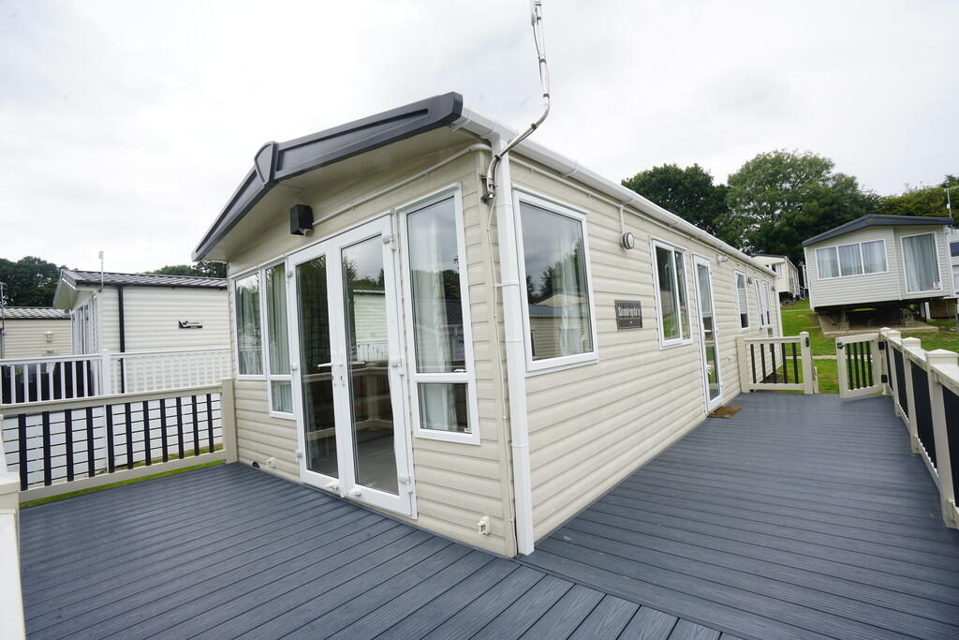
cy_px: 320
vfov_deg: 73.8
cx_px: 480
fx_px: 426
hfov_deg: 96.7
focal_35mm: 16
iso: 200
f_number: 16
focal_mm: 16
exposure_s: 1/60
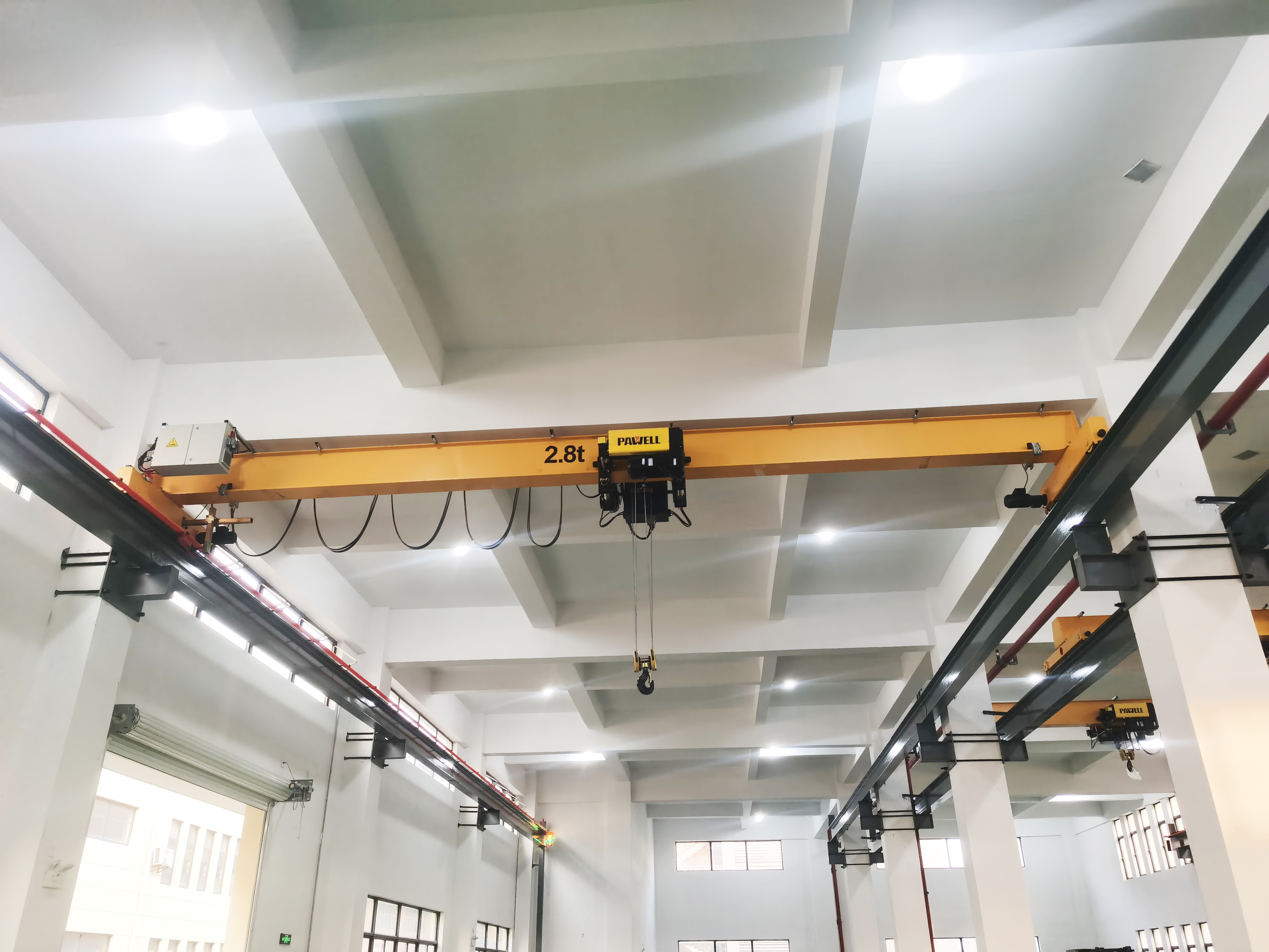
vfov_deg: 51.4
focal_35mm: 27
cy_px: 476
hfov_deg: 65.3
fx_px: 990
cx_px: 634
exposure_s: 1/100
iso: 80
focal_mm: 5.56
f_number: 1.6
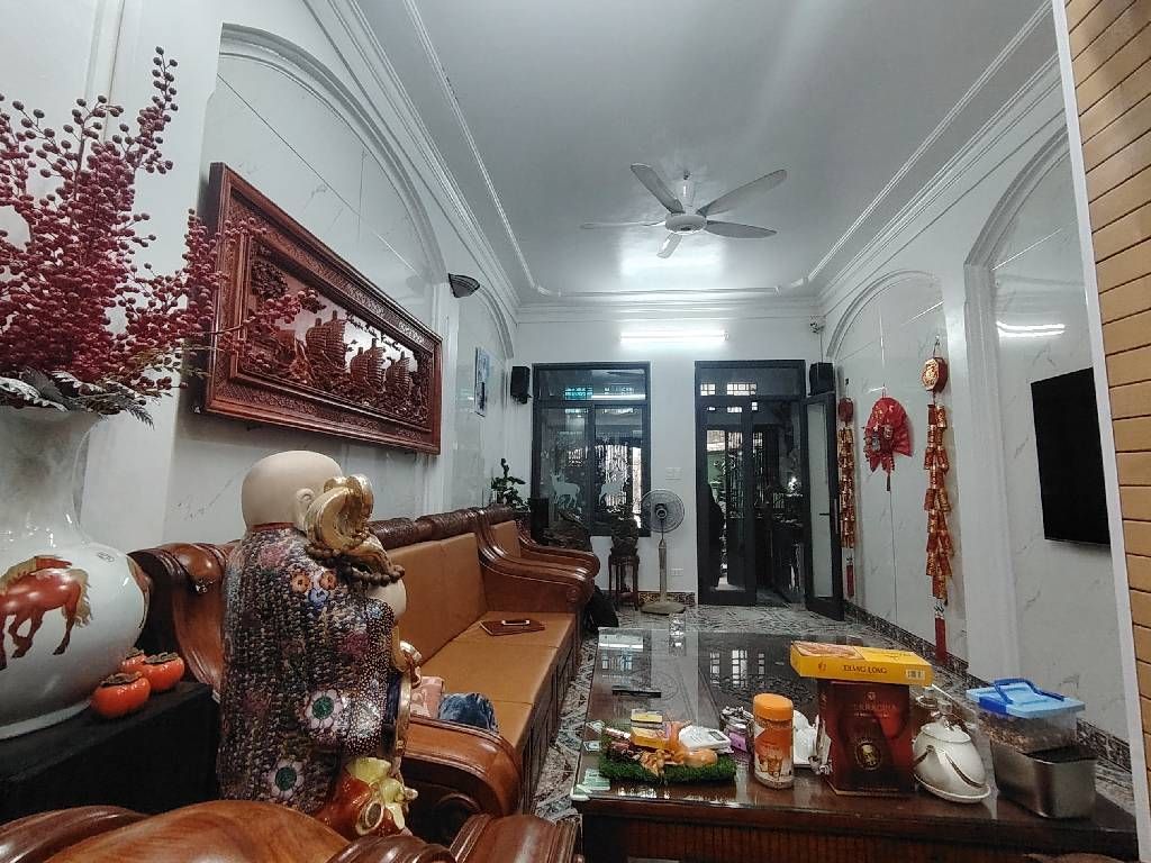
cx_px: 576
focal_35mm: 17
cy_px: 432
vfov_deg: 74.7
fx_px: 565
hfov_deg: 91.0
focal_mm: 1.42
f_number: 2.2
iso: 134
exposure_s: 1/50
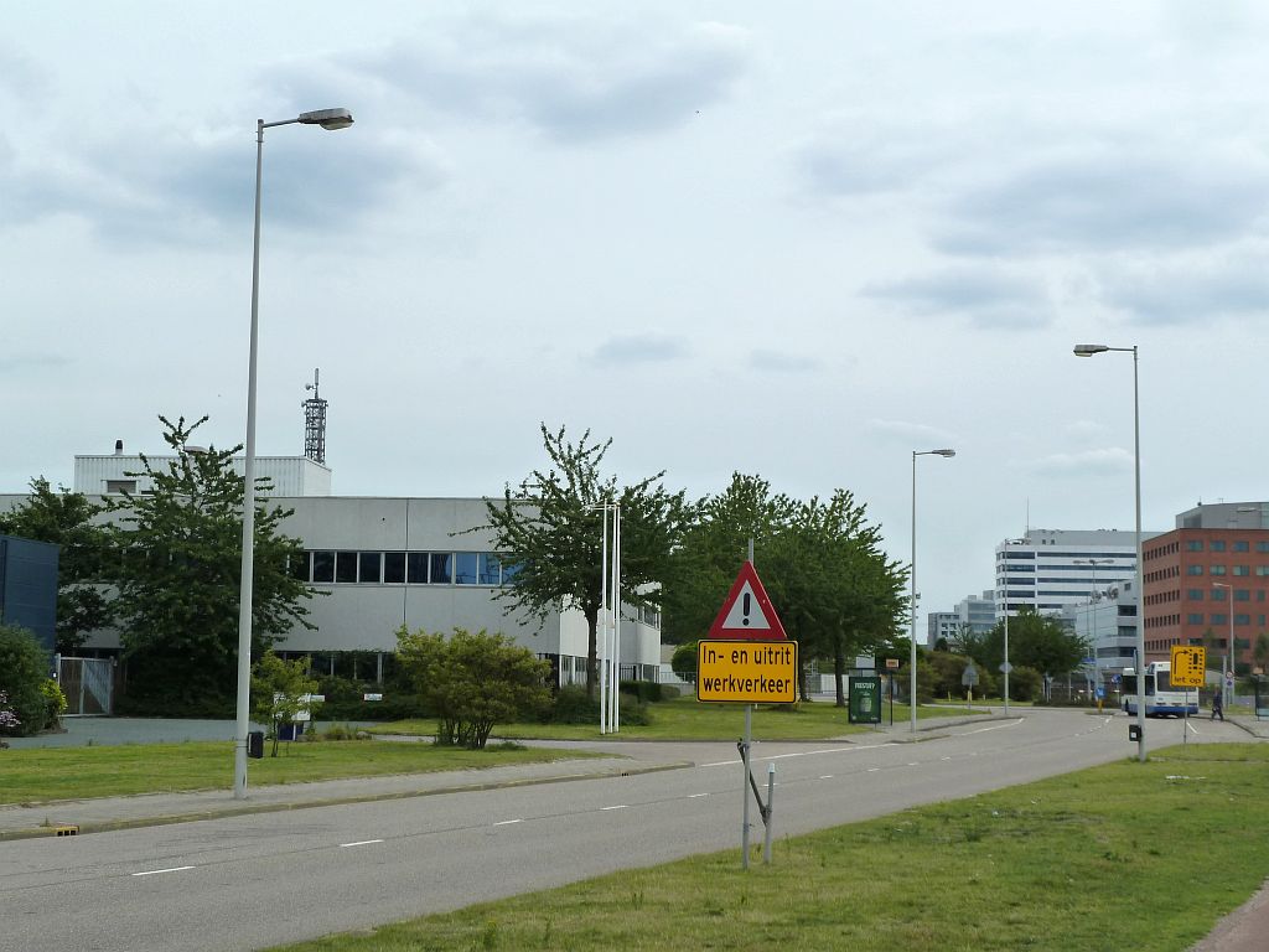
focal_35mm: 55
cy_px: 476
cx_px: 634
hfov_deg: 34.9
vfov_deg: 26.6
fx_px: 2016
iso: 125
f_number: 4.5
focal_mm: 9.1
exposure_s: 1/500
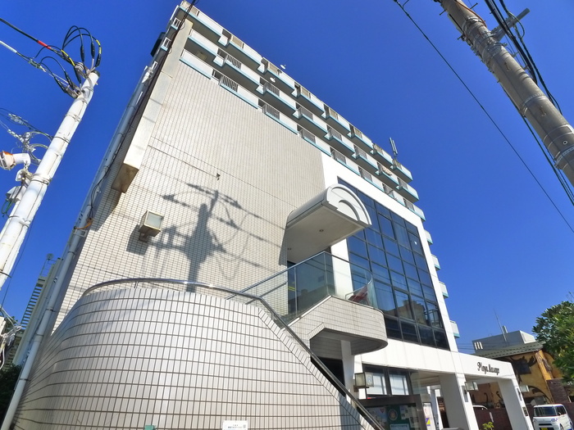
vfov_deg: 56.8
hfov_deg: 71.6
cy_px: 215
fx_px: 398
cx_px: 287
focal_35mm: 24
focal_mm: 5.1
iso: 400
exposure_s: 1/800
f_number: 5
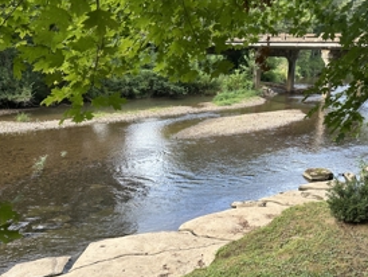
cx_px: 236
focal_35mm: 35
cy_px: 190
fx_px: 372
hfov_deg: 51.9
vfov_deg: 40.1
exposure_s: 1/175
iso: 64
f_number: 1.78
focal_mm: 6.86
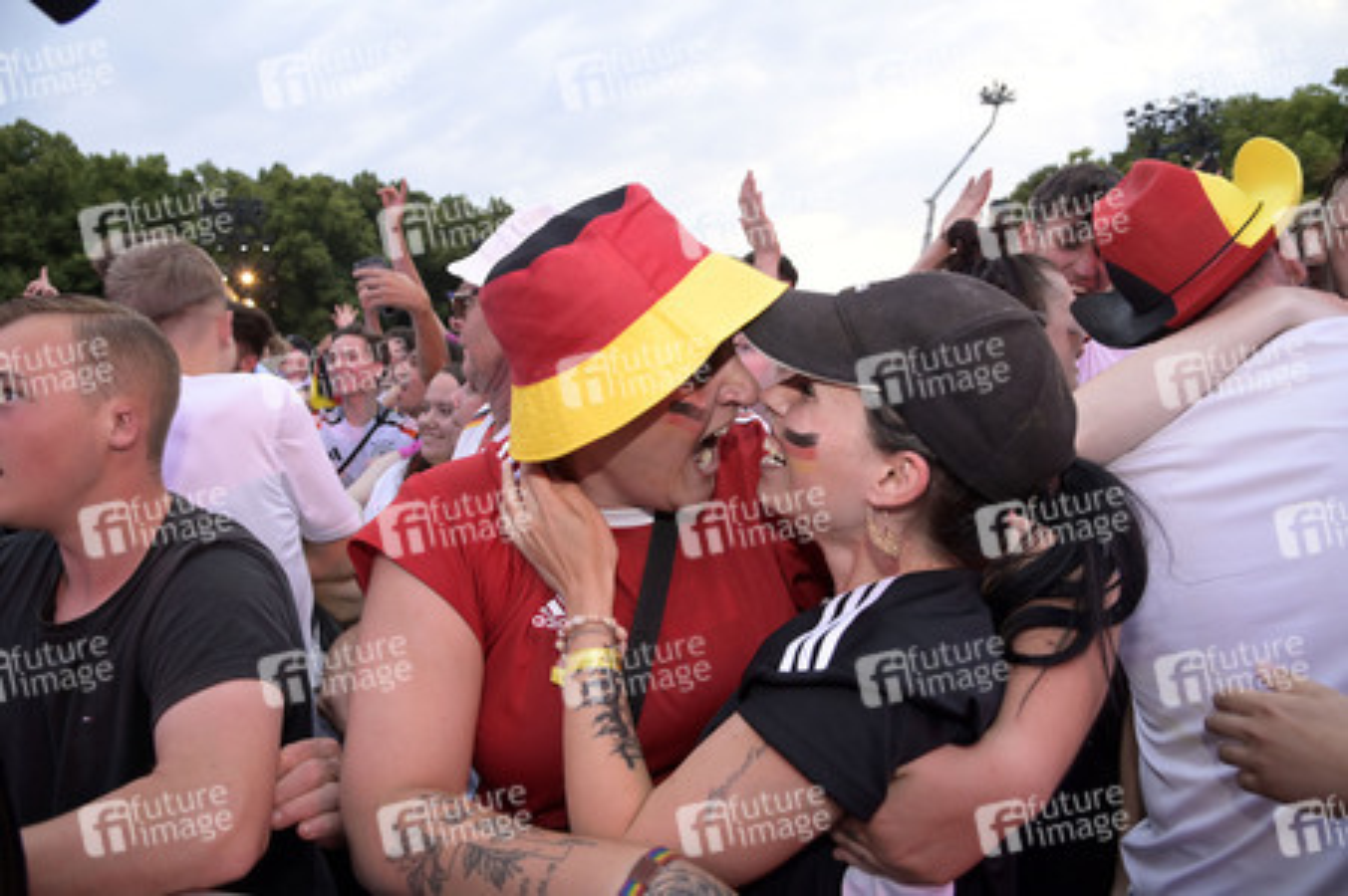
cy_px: 448
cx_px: 674
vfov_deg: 53.1
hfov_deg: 73.8
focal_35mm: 24
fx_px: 898
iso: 1250
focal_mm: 24
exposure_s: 1/125
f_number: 5
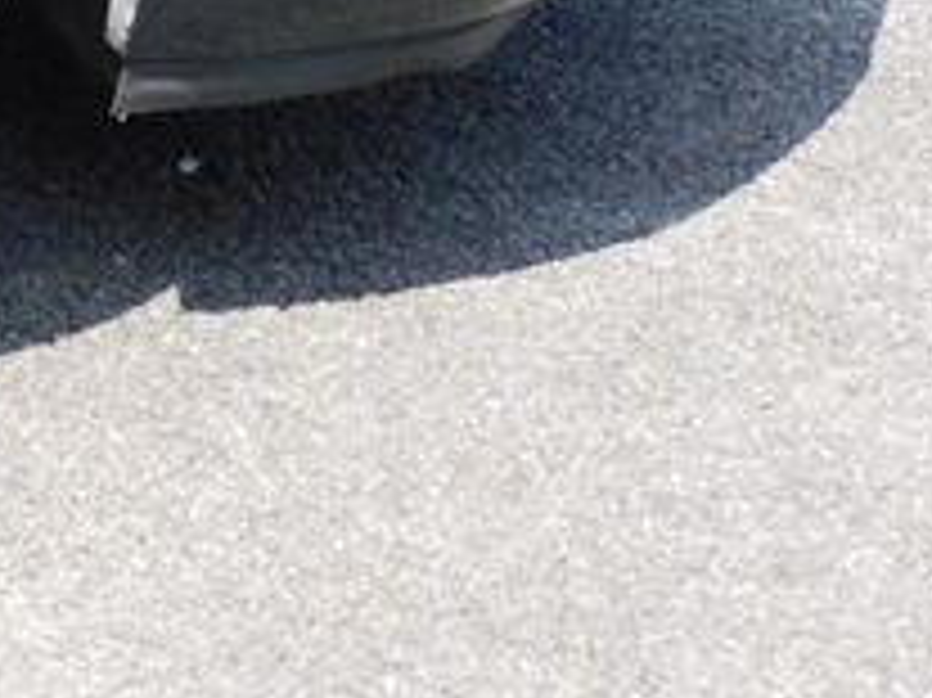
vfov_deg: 8.6
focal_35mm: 170
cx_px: -482
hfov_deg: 11.2
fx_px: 4574
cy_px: -302
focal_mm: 9.9
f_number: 4
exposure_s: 1/320
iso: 125
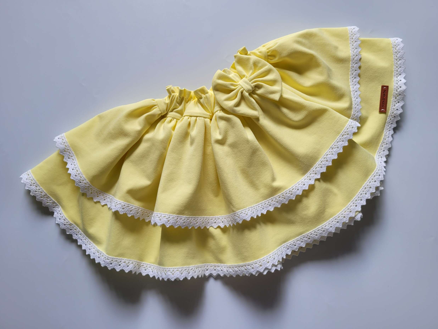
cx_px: 221
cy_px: 160
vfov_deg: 51.4
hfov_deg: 65.3
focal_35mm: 27
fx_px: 342
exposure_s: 1/120
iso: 40
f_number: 1.8
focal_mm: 5.4
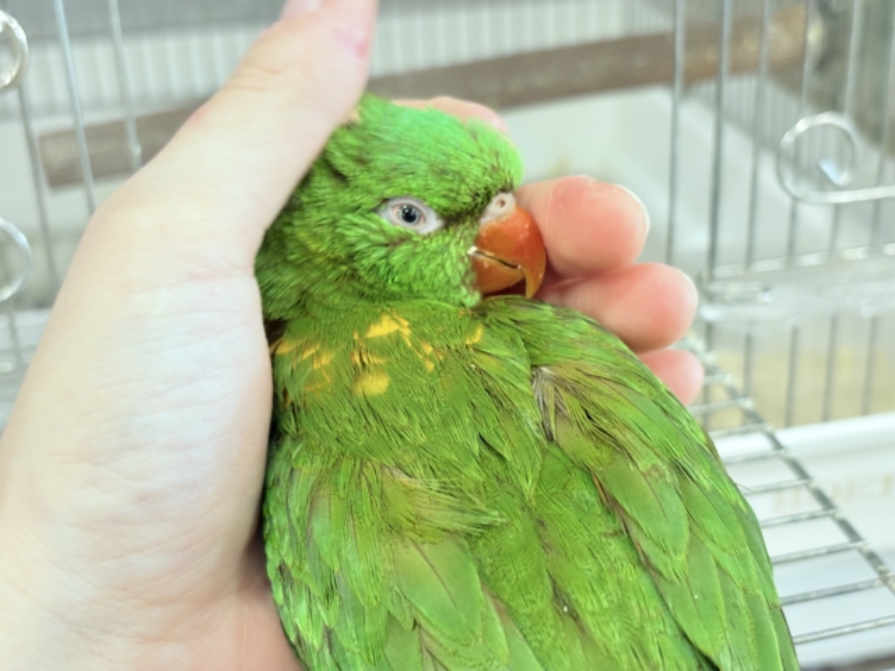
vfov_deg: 28.0
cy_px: 336
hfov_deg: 36.8
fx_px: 1344
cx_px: 448
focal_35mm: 52
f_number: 1.6
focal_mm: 5.96
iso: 100
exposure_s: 1/50
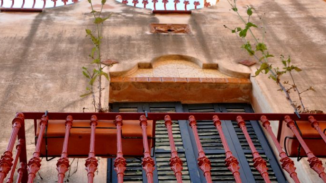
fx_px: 586
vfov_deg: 17.8
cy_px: 107
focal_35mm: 68
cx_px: 156
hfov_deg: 31.1
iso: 640
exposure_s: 1/200
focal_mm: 29
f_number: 9
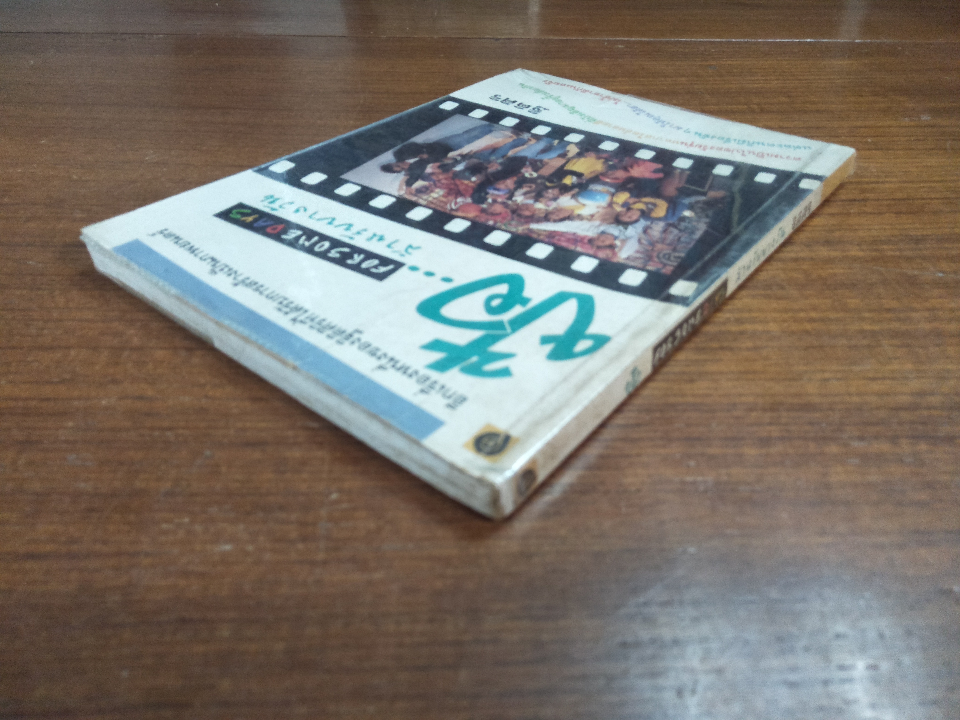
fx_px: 555
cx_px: 480
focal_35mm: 20
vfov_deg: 66.0
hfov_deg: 81.7
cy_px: 360
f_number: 2.2
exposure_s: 1/33
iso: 317
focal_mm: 3.46
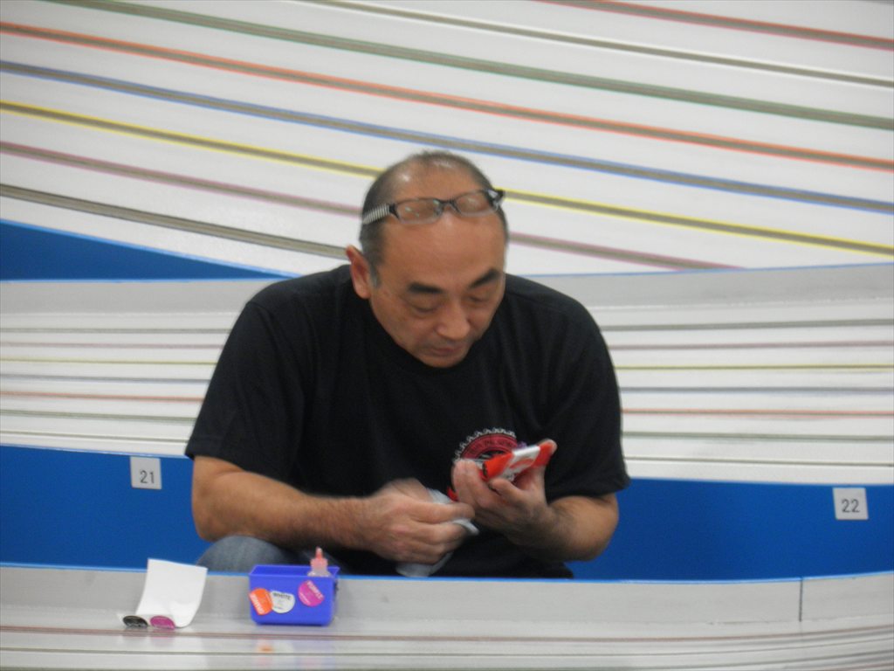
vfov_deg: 5.3
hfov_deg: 7.1
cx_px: 447
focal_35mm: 280
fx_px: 7231
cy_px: 336
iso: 200
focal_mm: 50
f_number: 5.9
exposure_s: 1/5
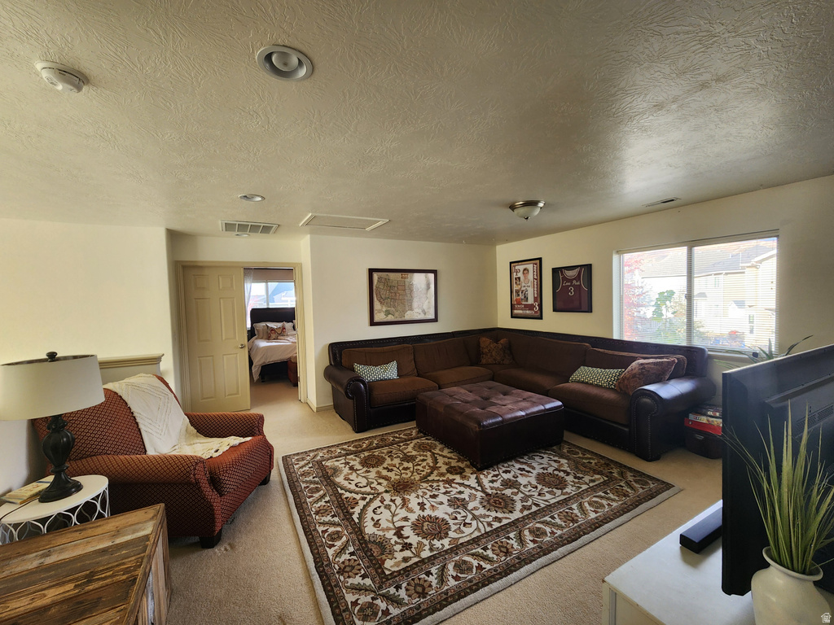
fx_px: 313
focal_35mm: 13
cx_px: 417
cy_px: 312
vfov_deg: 89.9
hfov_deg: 106.2
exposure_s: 1/60
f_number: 2.2
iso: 100
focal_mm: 2.2
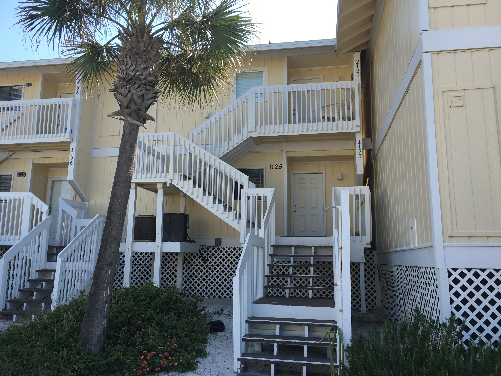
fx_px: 420
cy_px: 188
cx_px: 250
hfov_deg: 61.7
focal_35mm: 29
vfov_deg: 48.2
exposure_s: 1/578
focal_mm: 4.15
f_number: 2.2
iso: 25
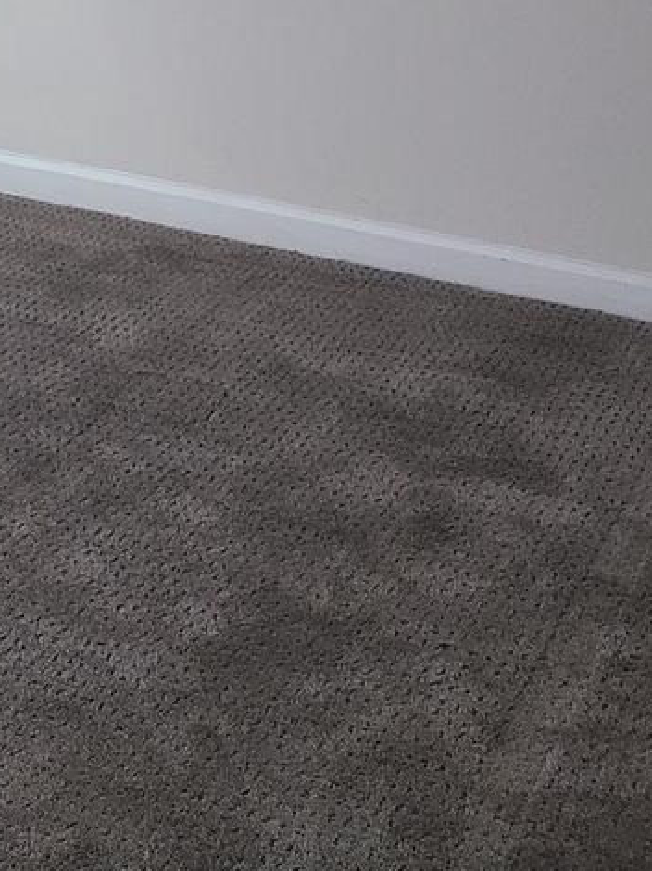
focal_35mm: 85
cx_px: -139
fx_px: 2137
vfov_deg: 20.6
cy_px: -330
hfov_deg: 16.6
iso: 125
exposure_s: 1/60
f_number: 1.8
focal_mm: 5.4
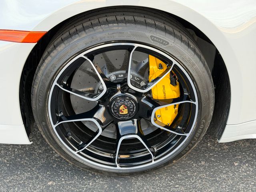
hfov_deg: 39.7
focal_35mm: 48
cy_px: 96
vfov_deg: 30.3
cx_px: 128
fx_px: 355
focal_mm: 6.76
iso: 80
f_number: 1.78
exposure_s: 1/320
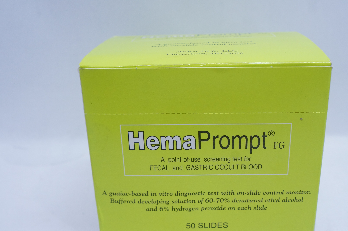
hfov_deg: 47.2
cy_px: 137
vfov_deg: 32.5
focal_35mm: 41
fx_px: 396
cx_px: 208
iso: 800
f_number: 7.1
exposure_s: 1/60
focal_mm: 22
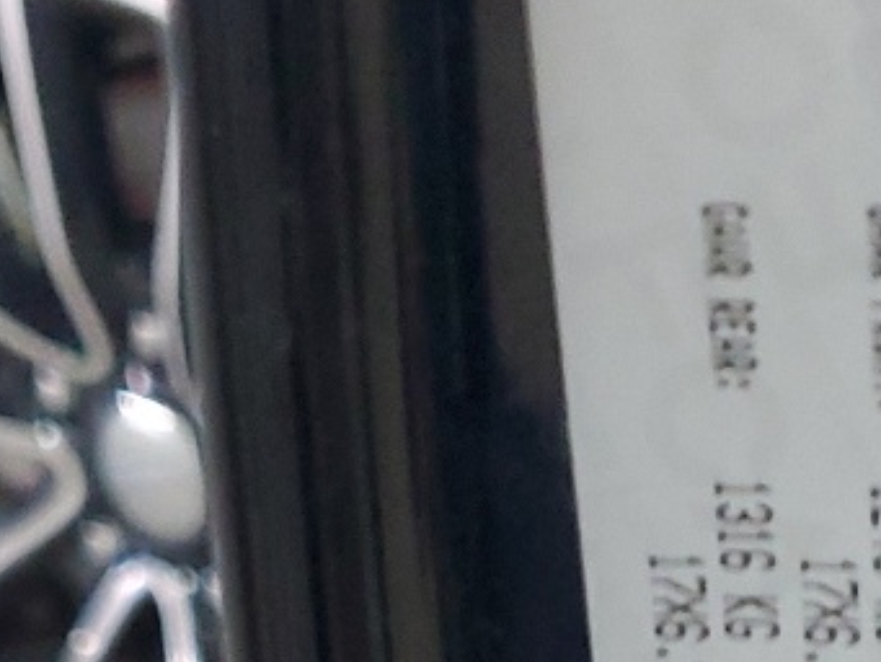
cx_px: 845
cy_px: 1324
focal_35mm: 122
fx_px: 3106
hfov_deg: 15.9
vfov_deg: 11.0
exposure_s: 1/24
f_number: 1.5
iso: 292
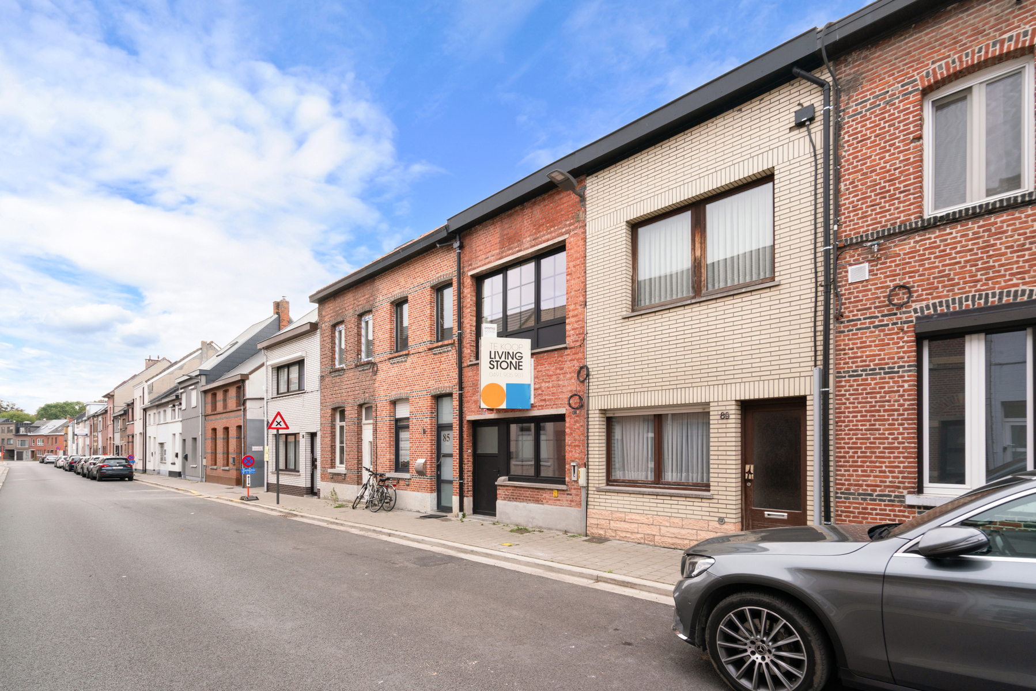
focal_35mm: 16
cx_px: 518
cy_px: 346
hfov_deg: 96.7
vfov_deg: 73.8
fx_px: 461
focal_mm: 16
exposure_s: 1/80
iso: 250
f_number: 11
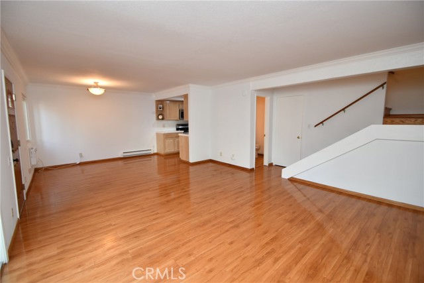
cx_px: 212
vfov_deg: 77.4
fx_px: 177
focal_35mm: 15
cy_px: 142
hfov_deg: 100.4
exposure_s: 1/60
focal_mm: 10
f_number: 4
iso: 400
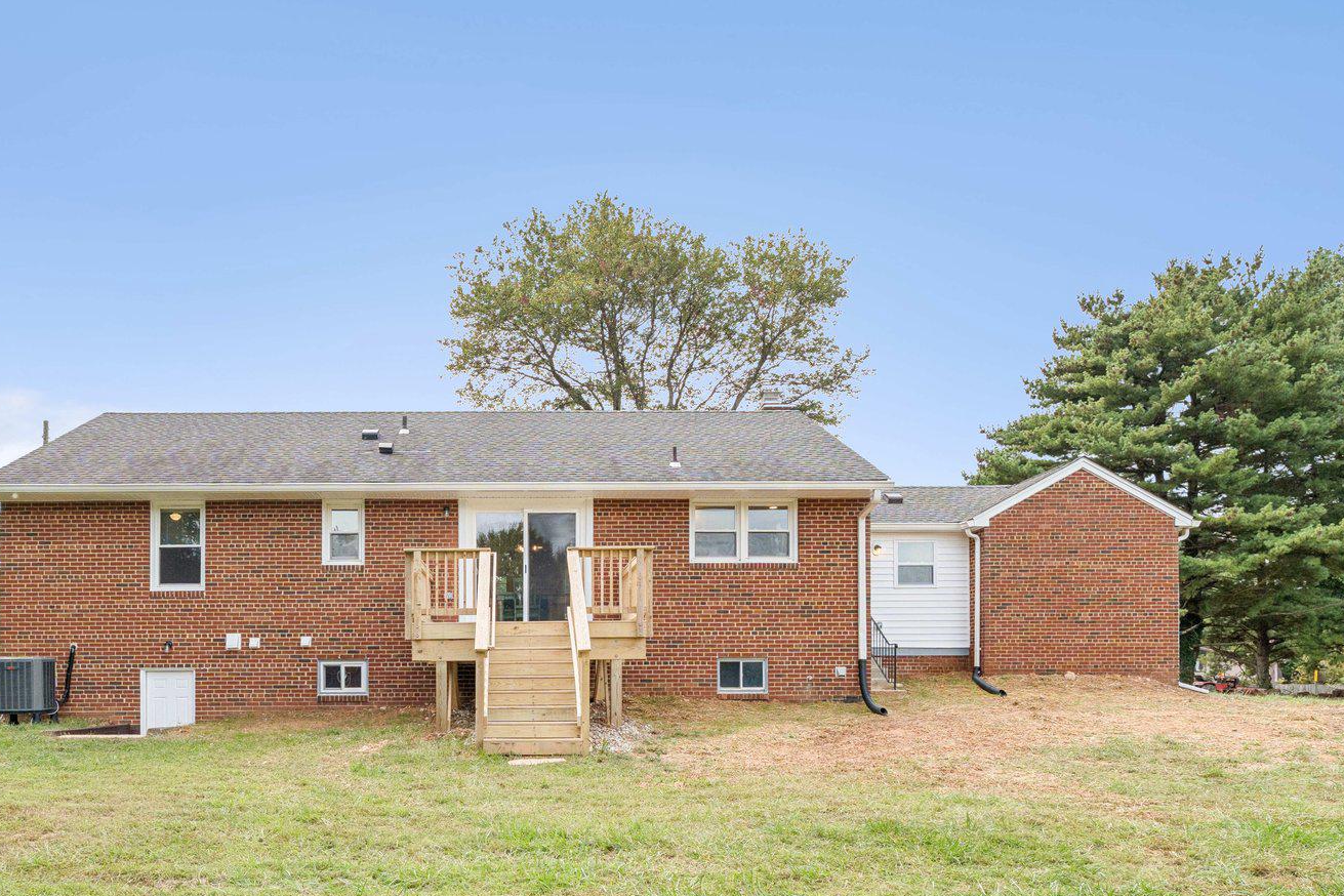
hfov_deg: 70.6
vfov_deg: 49.1
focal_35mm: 25
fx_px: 933
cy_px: 682
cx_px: 526
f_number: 7.1
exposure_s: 1/640
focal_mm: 16
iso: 400
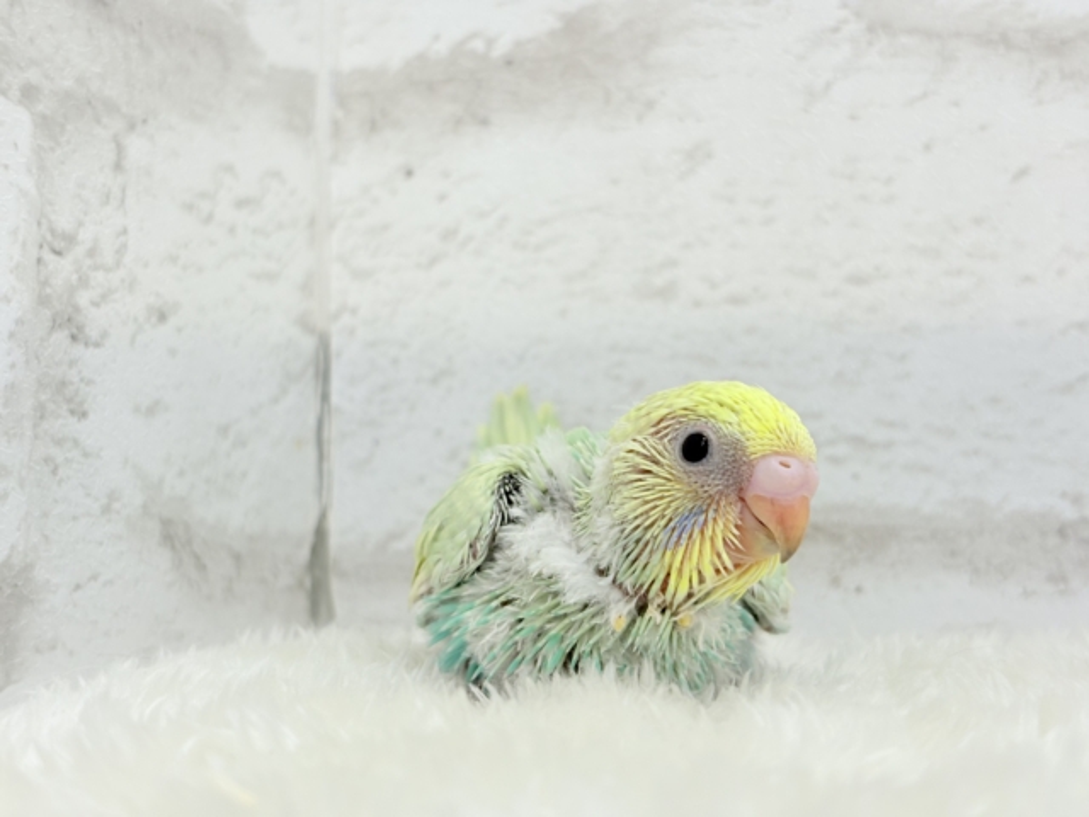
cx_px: 544
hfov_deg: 36.8
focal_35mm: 52
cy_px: 408
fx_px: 1636
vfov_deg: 28.0
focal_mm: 5.96
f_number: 1.6
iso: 64
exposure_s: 1/100
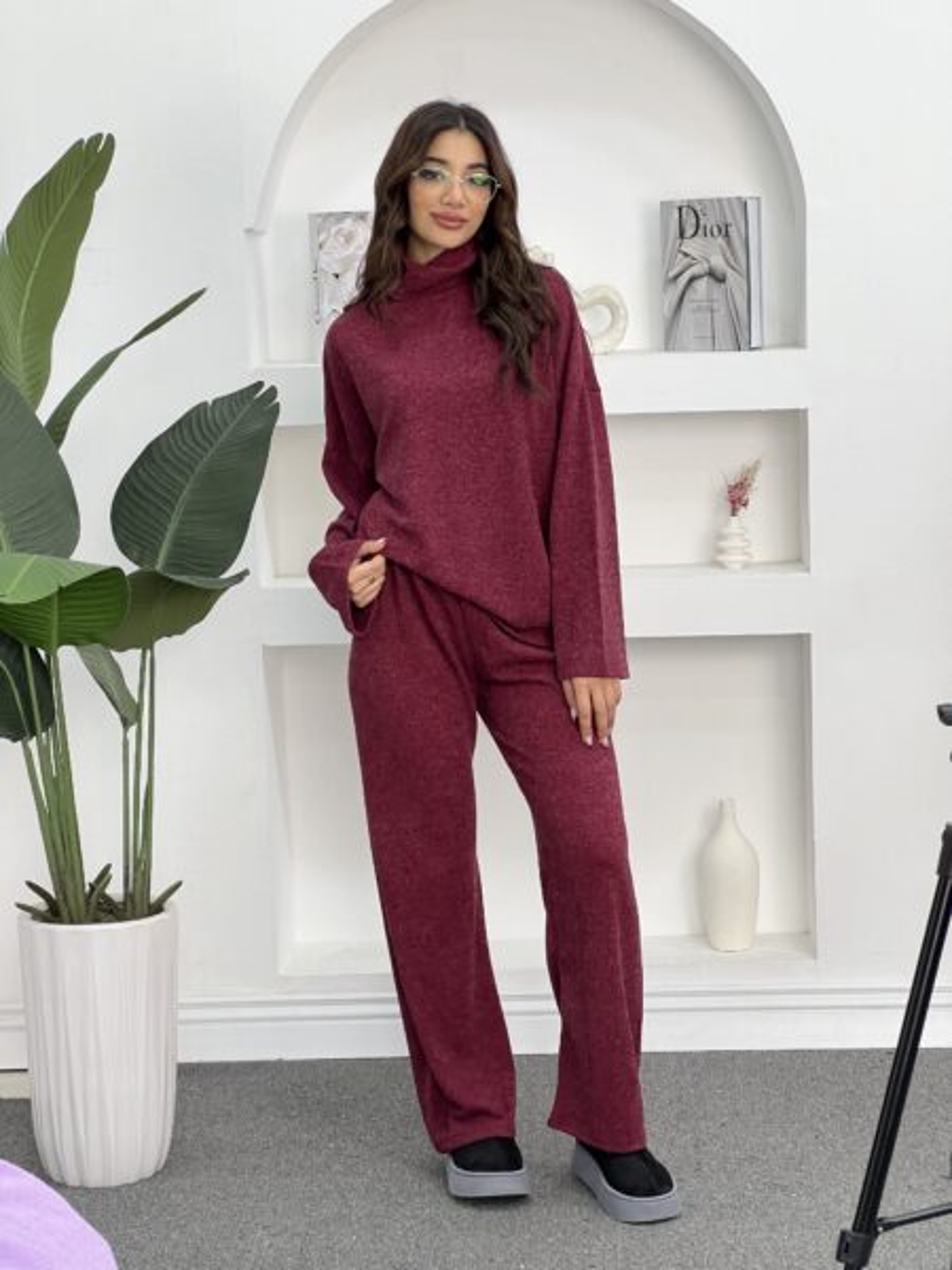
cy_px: 635
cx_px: 476
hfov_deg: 19.1
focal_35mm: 77
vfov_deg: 25.3
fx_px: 2824
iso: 80
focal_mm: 9
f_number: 2.8
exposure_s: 1/99
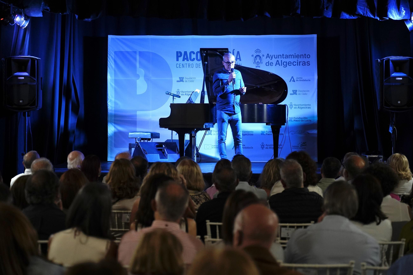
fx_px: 780
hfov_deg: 29.7
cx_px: 206
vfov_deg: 20.0
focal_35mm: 68
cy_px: 138
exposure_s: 1/160
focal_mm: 68
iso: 2500
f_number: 2.8
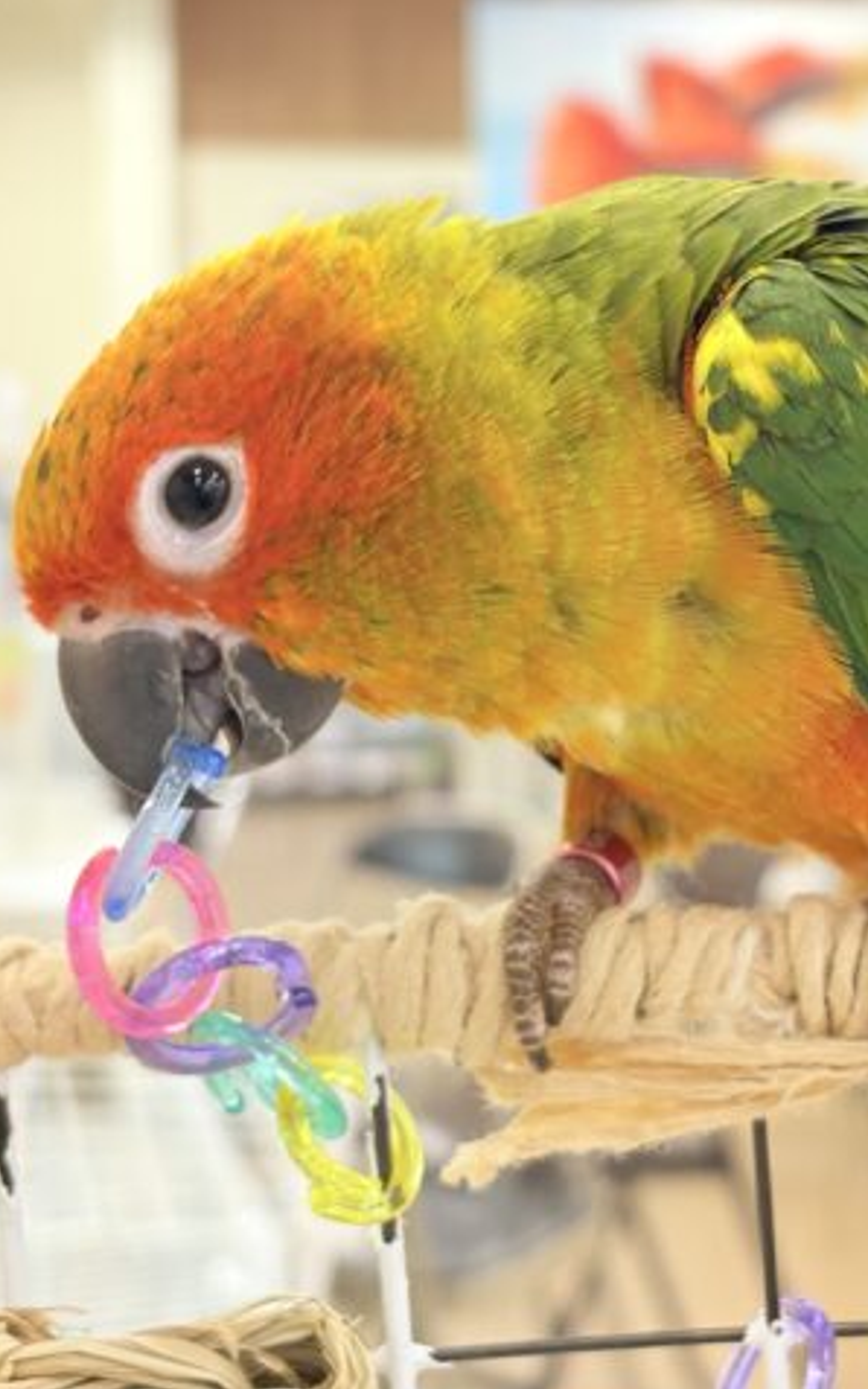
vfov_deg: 27.9
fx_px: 2802
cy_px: 693
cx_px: 684
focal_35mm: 74
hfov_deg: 17.5
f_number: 1.6
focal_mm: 5.96
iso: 80
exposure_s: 1/50
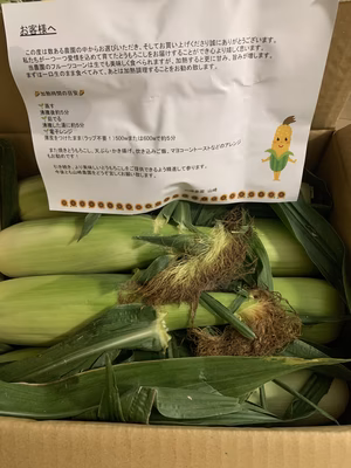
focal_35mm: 26
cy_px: 234
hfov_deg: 53.1
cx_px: 176
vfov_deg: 67.3
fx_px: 352
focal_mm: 4.25
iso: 400
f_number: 1.8
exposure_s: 1/33
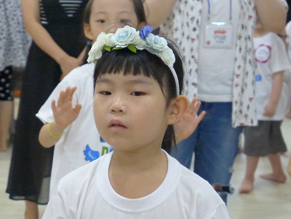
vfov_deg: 16.1
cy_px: 110
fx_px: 774
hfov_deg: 21.3
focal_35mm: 92
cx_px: 144
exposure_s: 1/500
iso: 1600
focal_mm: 17.7
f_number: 2.3
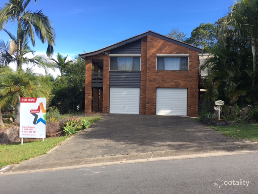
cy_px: 97
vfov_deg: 48.2
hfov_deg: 61.7
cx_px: 129
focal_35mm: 29
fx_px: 216
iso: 25
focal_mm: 4.15
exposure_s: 1/452
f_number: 2.2
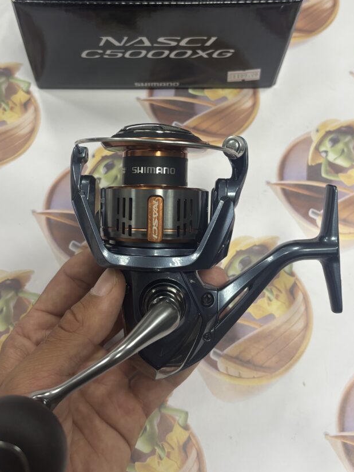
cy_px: 183
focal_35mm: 42
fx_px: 573
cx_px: 154
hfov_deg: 34.3
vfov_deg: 44.5
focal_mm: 5.96
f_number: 1.6
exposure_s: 1/60
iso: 100
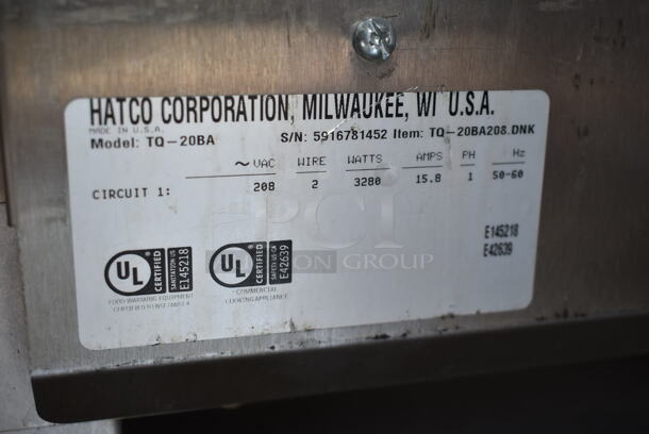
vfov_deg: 29.0
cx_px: 324
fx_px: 839
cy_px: 217
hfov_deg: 42.3
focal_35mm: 46
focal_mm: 31
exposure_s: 1/50
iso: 160
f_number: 4.2
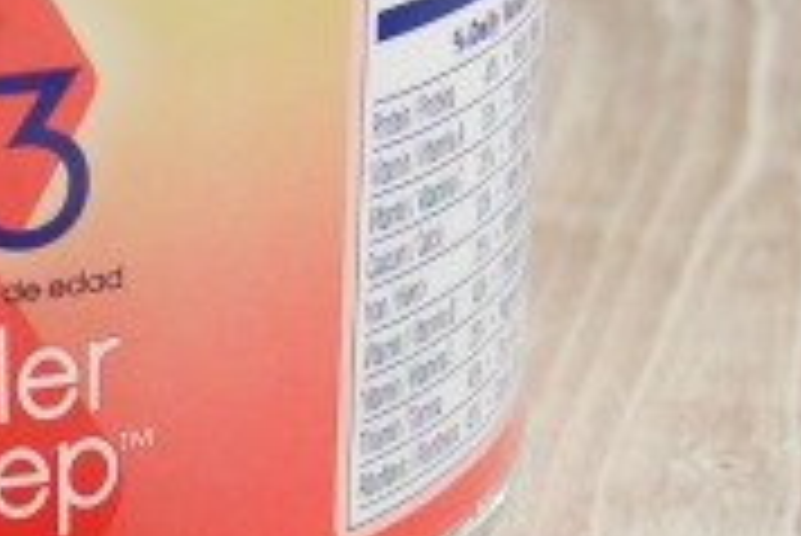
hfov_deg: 22.3
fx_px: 2026
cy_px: 813
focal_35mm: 91
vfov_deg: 14.1
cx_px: 266
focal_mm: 18
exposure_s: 1/100
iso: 400
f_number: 5
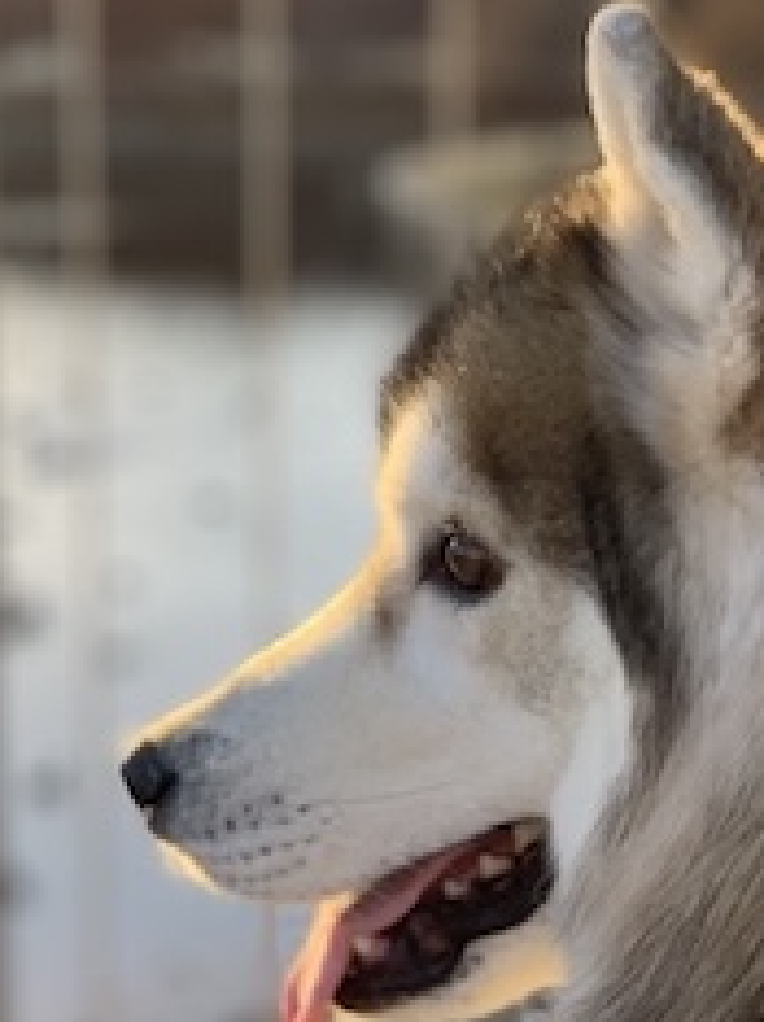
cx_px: 406
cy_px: 729
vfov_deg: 21.9
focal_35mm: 89
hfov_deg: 16.6
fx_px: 2624
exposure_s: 1/122
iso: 16
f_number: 2.4
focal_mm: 6
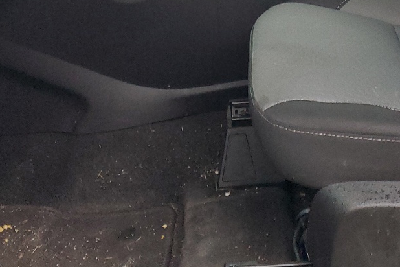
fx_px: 778
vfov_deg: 17.7
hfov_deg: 28.4
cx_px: 304
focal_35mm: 70
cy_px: -118
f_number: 1.5
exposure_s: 1/60.2
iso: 171
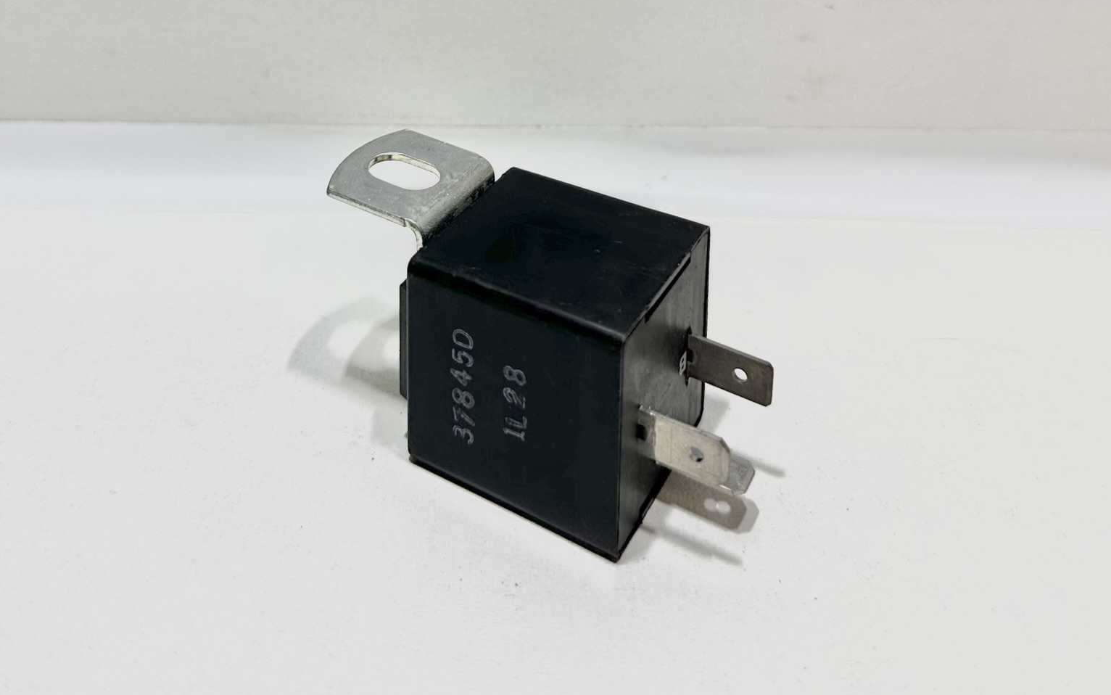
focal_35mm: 34
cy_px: 54
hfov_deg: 56.7
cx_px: 556
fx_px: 1030
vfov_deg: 34.9
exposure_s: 1/121
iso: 80
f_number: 1.78
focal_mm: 6.86
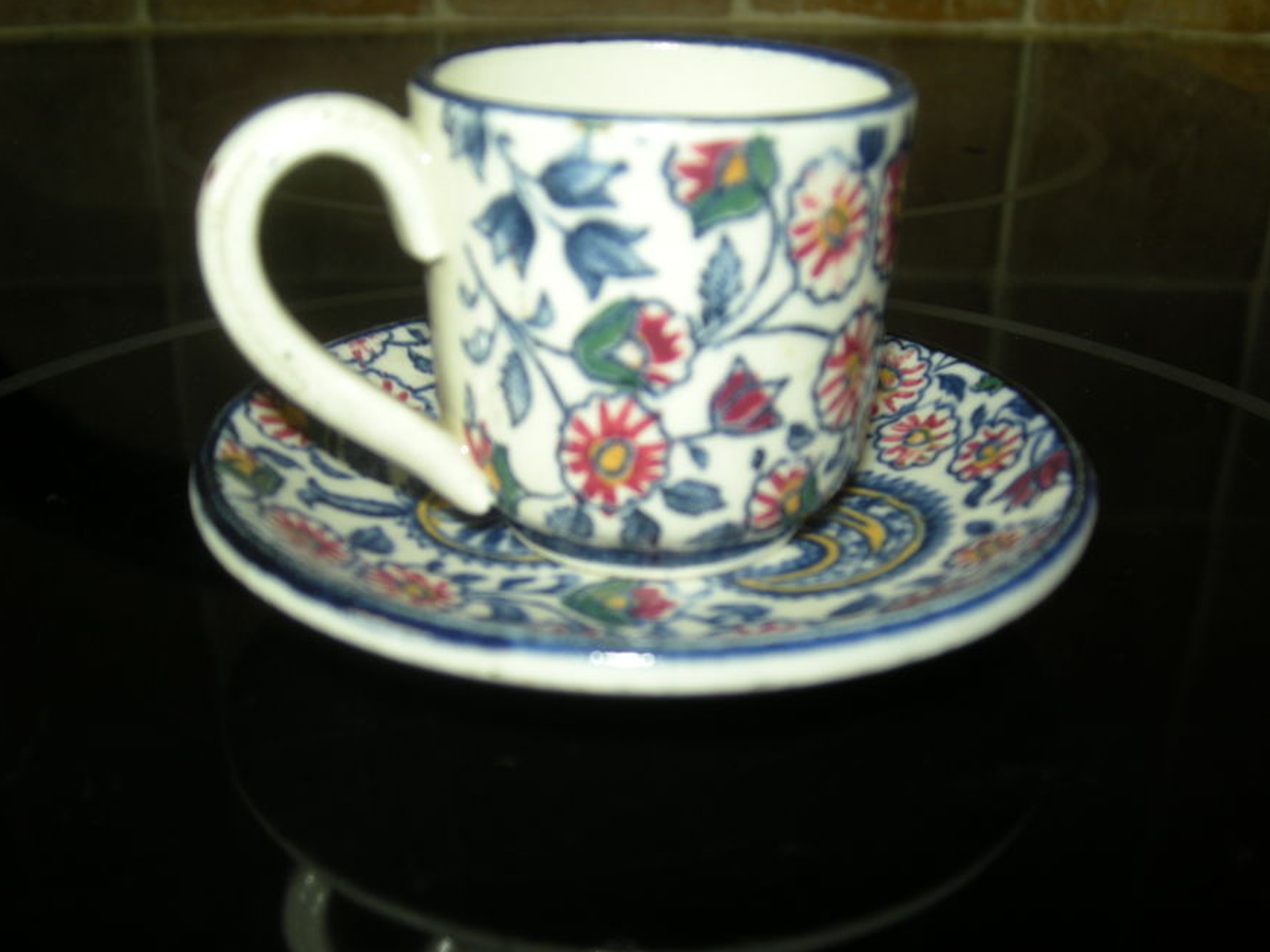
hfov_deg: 46.8
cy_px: 479
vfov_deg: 36.0
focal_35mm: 40
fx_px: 1467
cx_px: 592
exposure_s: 1/30
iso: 64
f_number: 2.8
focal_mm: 5.7
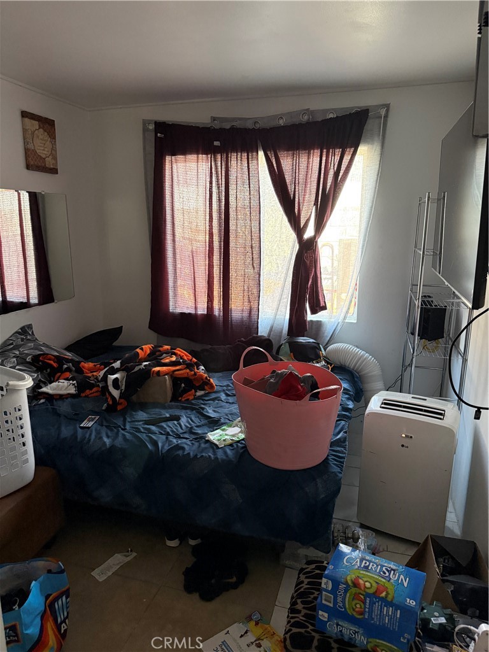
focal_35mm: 24
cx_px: 244
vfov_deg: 71.6
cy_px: 326
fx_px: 452
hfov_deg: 56.8
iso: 500
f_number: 1.78
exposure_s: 1/60
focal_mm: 6.76
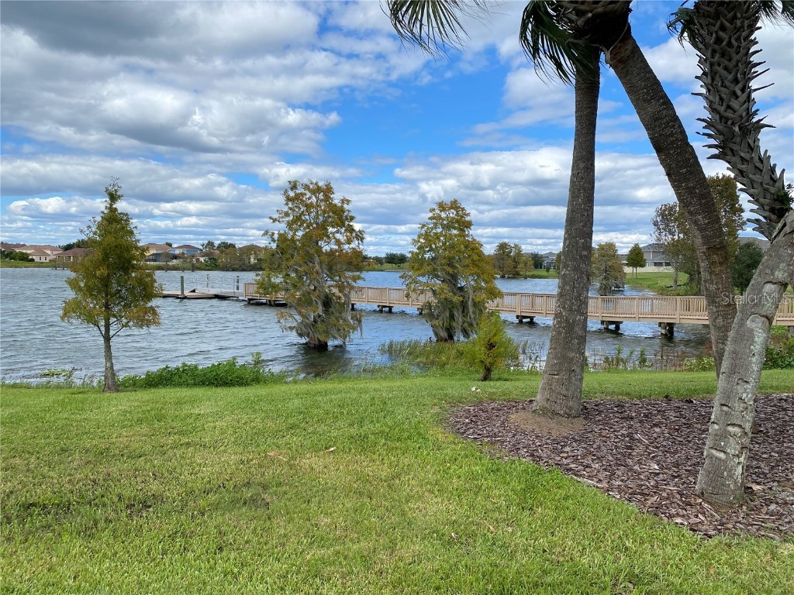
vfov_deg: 53.1
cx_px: 397
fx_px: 596
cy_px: 298
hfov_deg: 67.3
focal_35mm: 26
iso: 32
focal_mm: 4.25
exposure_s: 1/2890
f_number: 1.8
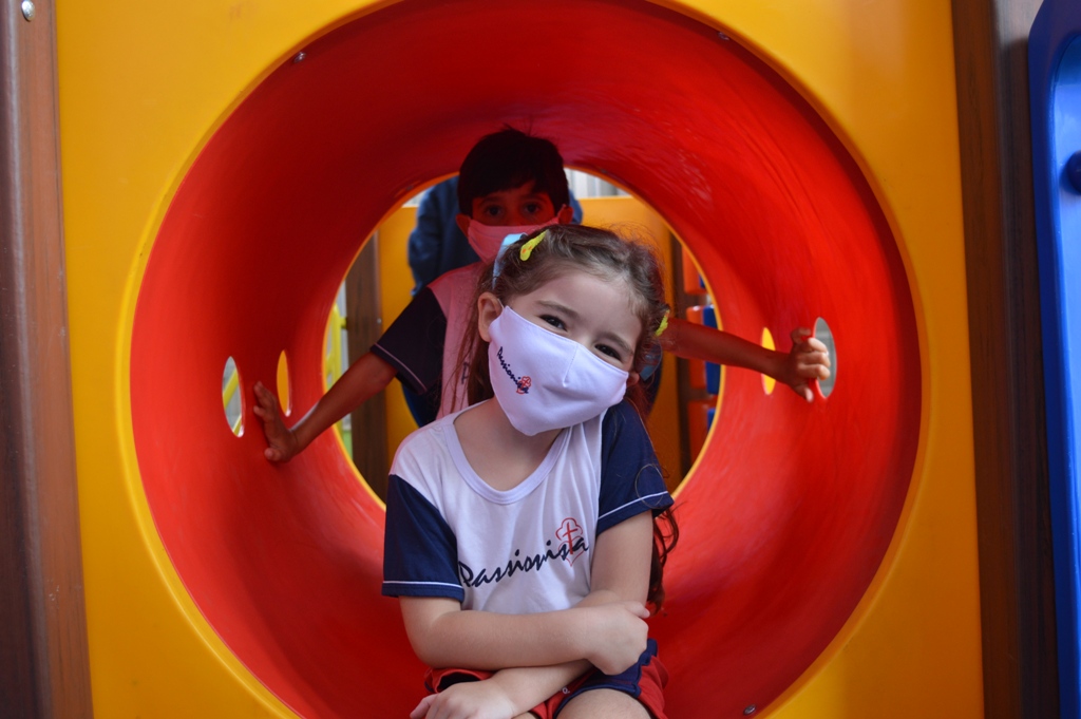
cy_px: 360
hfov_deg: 53.2
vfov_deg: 36.8
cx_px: 540
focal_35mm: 36
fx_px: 1080
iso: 400
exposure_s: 1/60
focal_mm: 24
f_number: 4.5
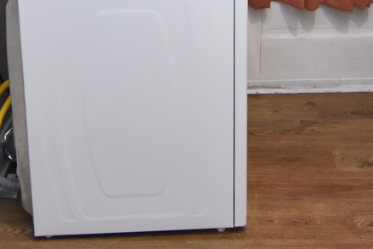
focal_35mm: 61
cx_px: 230
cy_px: -81
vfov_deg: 20.3
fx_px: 631
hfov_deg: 32.8
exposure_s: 1/125
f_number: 2.8
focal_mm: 11
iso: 1400
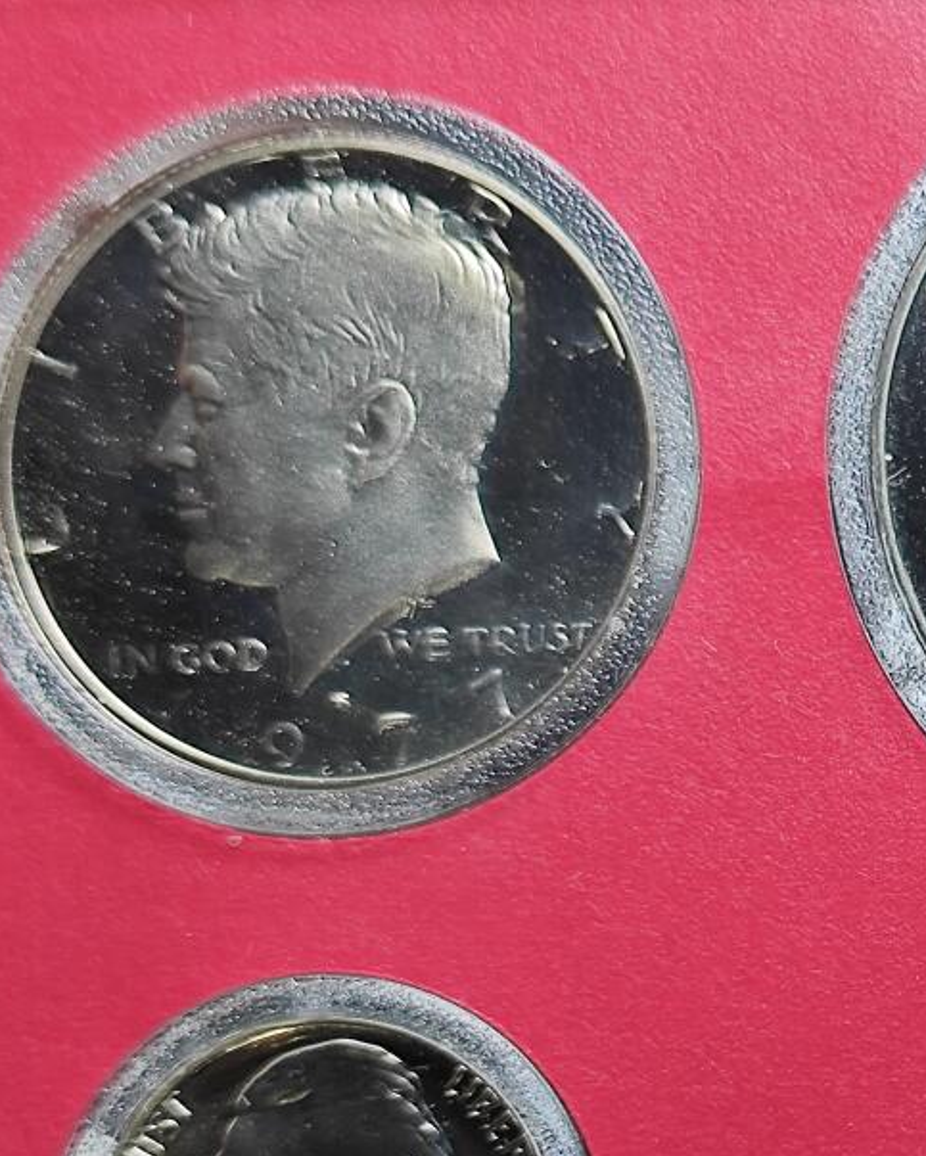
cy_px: 911
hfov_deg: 13.4
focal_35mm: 111
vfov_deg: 17.2
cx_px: 1231
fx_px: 3800
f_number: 1.6
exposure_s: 1/100
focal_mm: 5.84
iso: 80
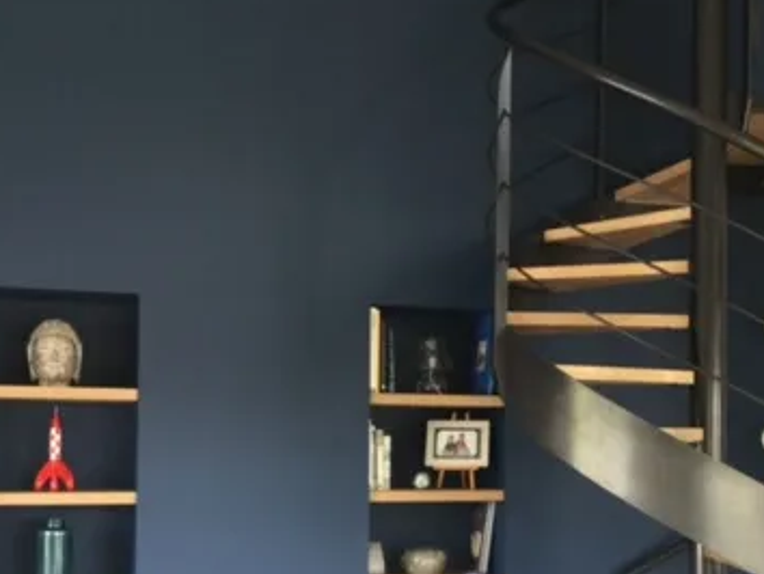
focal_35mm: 56
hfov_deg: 34.2
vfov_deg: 25.9
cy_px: 419
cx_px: 462
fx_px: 1237
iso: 80
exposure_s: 1/33
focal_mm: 3.3
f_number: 2.4
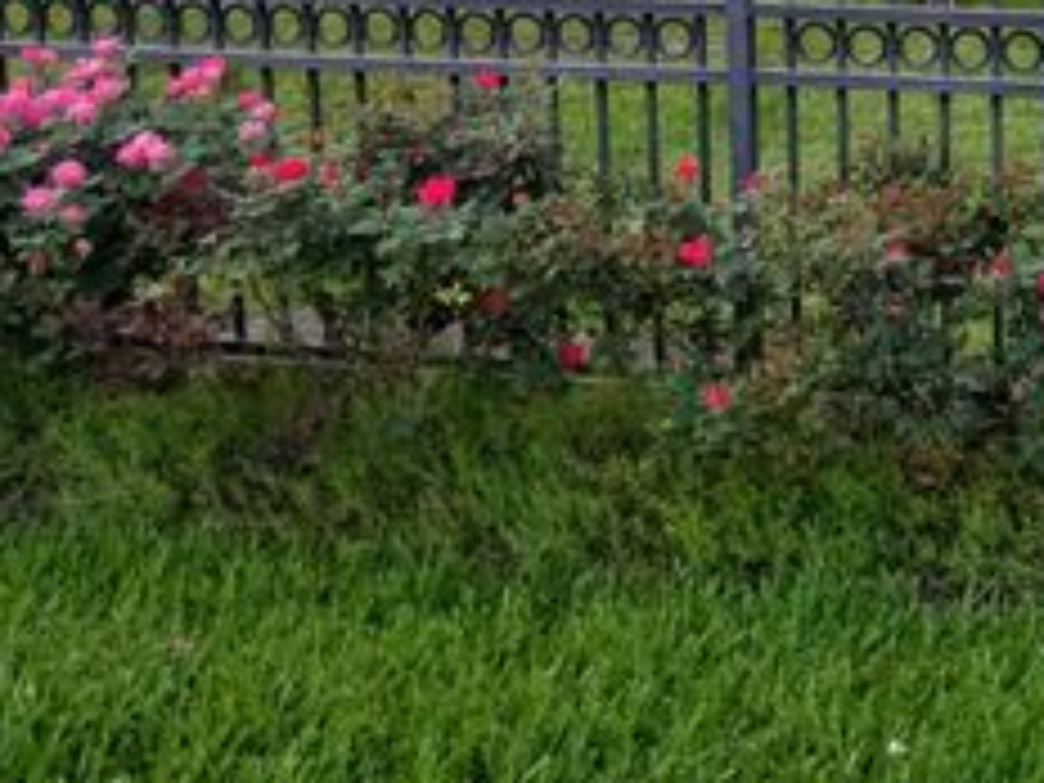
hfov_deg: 31.4
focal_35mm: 56
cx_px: 1076
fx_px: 1689
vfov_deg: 24.7
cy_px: -34
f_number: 1.7
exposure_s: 1/50
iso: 64
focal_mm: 4.3
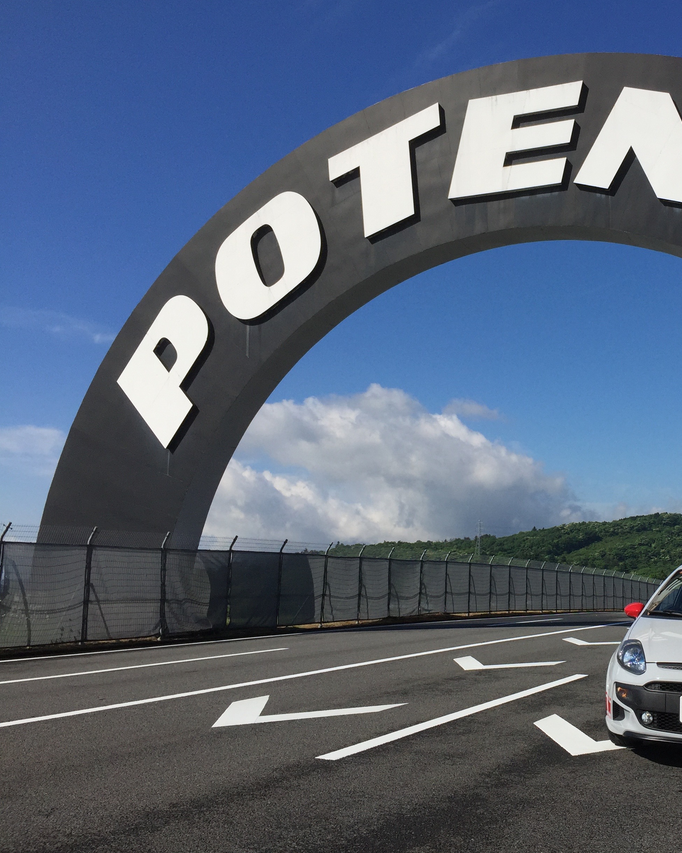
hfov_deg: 37.4
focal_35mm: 38
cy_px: 425
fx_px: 959
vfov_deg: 47.9
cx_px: 572
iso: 32
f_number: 2.2
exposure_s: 1/4405
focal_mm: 4.15
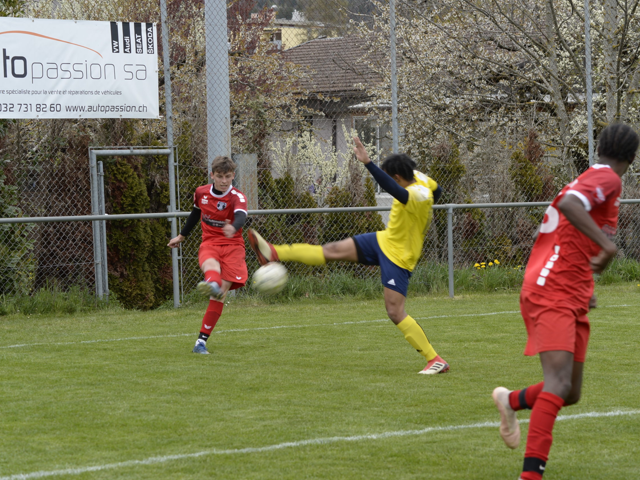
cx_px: 342
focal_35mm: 147
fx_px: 2718
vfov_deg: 10.1
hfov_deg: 13.4
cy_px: 240
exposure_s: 1/200
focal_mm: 135
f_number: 9
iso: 200
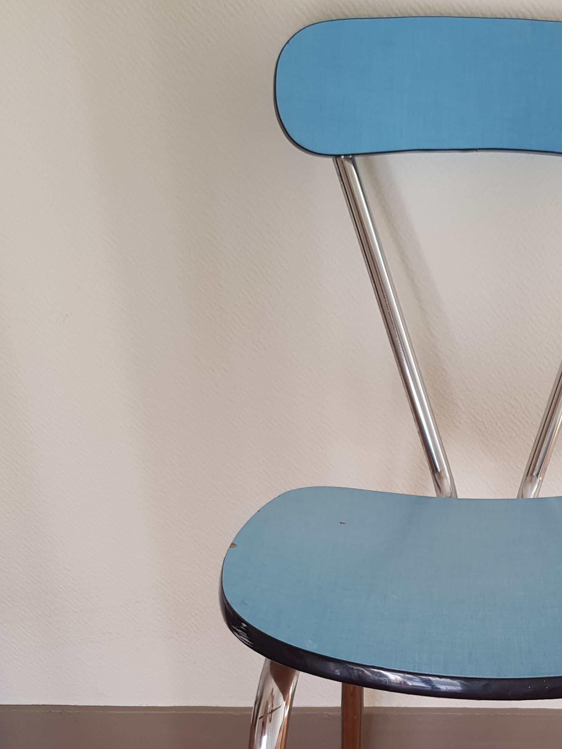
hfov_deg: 31.3
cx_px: 456
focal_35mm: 45
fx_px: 974
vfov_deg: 40.0
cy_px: 625
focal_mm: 4.2
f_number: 1.7
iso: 50
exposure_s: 1/50
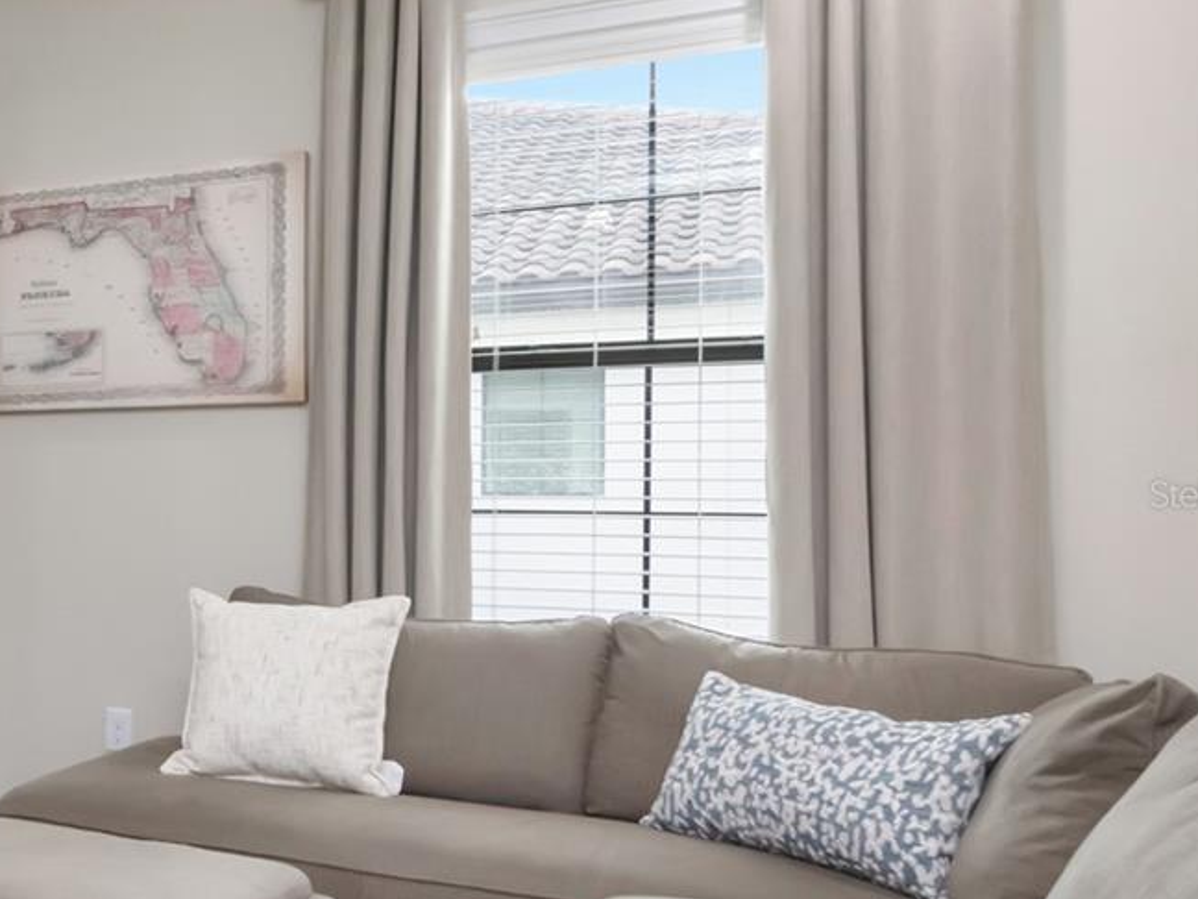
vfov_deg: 36.6
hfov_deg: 38.2
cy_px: 494
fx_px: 1356
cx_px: -165
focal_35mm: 39
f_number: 9
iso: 1250
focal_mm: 11
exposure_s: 1/60
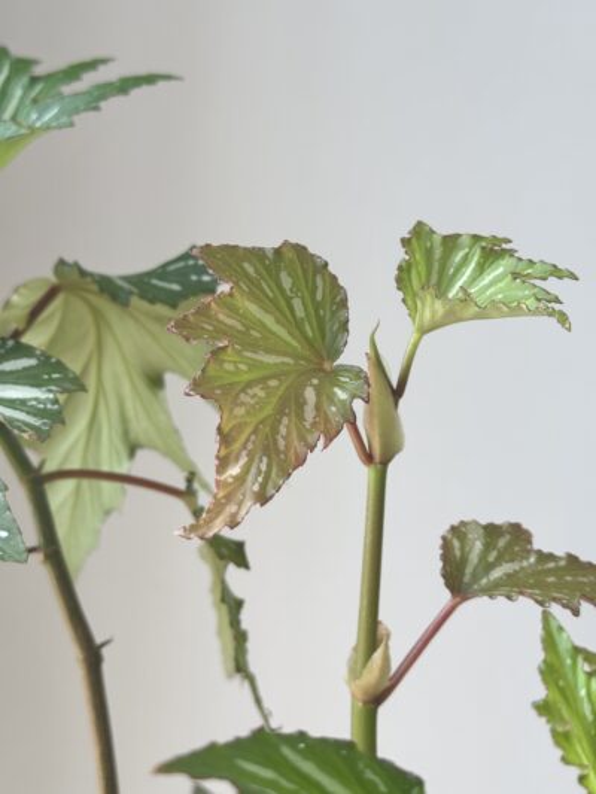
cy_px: 397
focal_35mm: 48
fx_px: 1101
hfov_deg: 30.3
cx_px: 298
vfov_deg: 39.6
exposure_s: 1/160
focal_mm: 6.76
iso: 64
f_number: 1.78
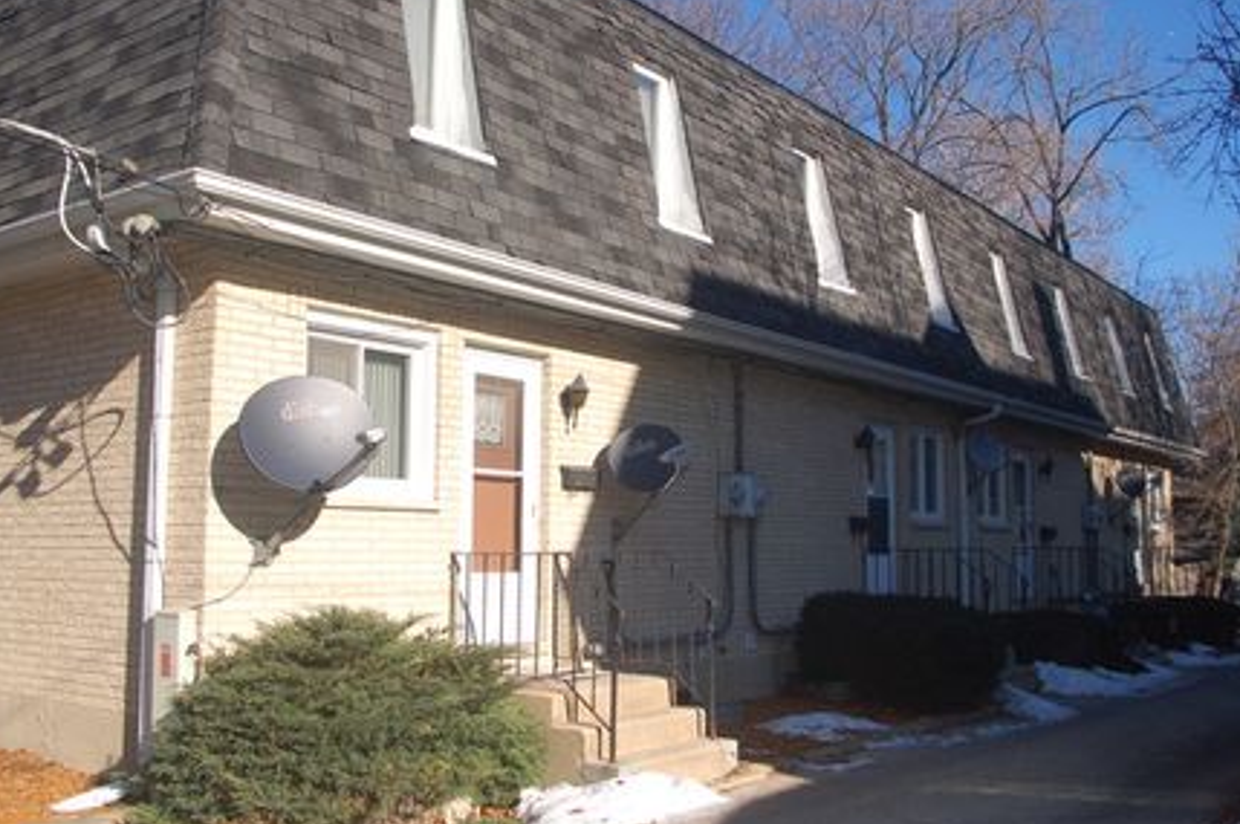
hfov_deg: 54.5
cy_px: 398
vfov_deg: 37.8
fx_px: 1204
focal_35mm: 35
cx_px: 647
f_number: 7.1
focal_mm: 20
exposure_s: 1/500
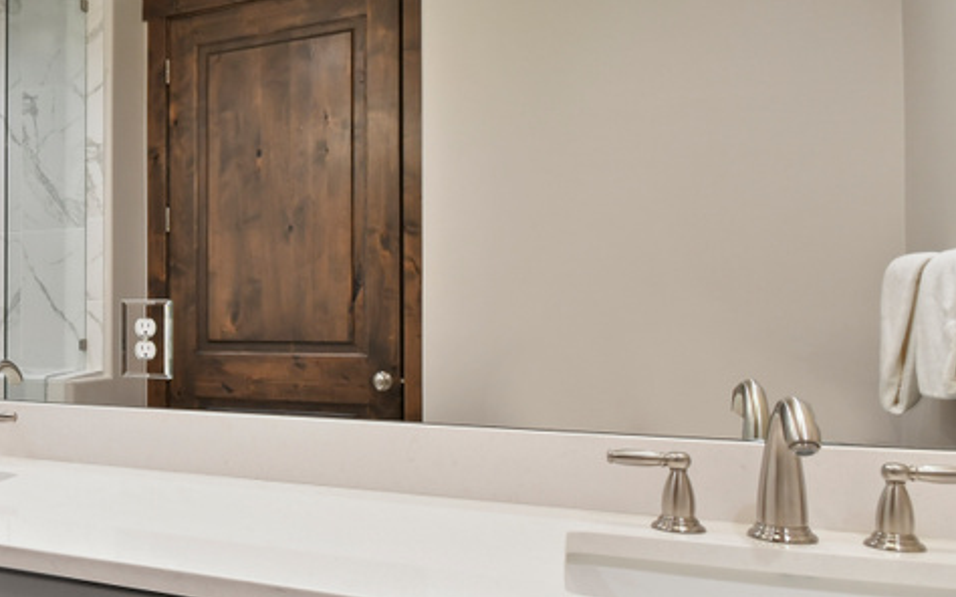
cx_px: -52
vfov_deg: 38.2
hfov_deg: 46.1
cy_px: 252
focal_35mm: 33
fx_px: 860
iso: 320
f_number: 8
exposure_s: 1/6
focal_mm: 10
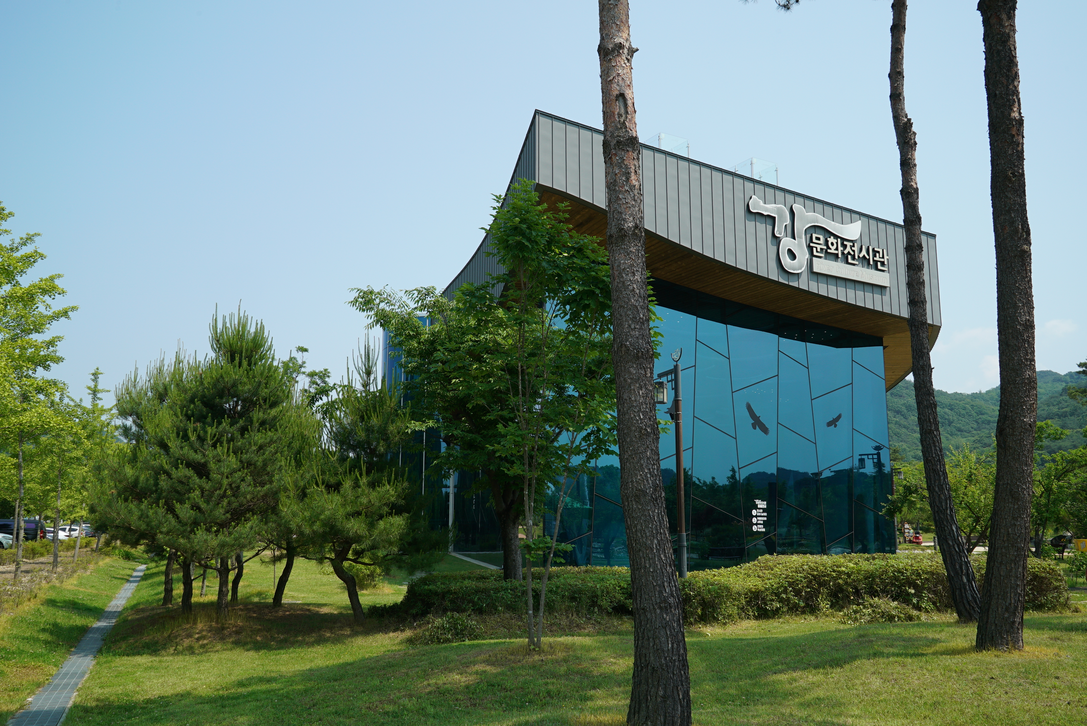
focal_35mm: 30
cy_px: 363
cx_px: 544
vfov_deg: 43.7
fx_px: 906
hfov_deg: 61.9
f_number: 16
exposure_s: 1/125
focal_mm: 30
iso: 200
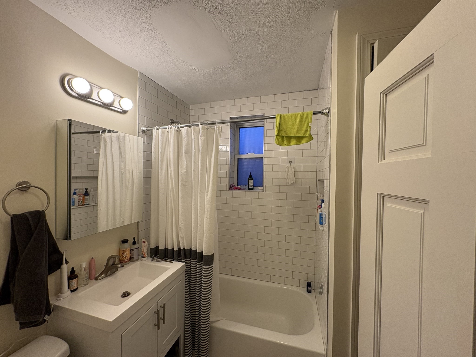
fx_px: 193
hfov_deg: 102.1
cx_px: 238
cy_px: 178
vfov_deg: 85.7
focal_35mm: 14
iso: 125
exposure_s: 1/120
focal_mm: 2.22
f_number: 2.2
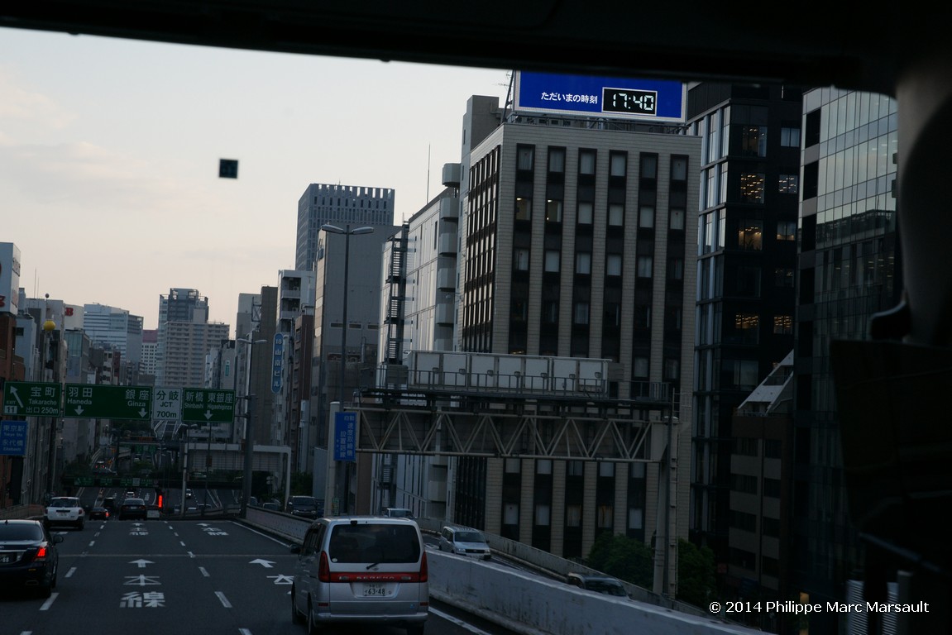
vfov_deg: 22.6
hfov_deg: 33.4
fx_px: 1587
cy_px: 318
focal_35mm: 60
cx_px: 476
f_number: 9
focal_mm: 60
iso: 400
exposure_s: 1/125
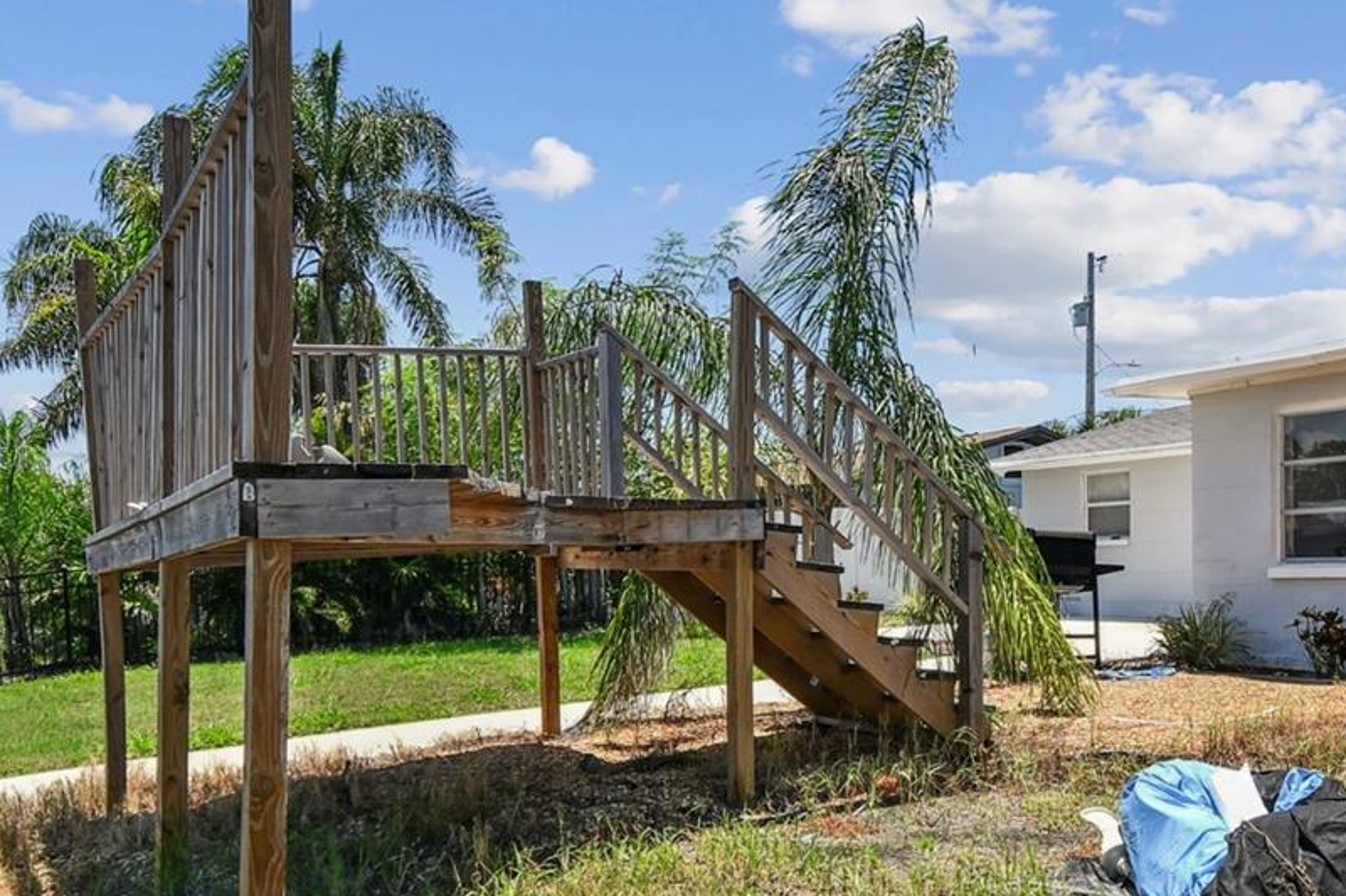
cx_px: 766
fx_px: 1121
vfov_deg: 43.4
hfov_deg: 61.7
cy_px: 533
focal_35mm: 30
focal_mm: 10
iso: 100
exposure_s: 1/125
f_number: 7.1
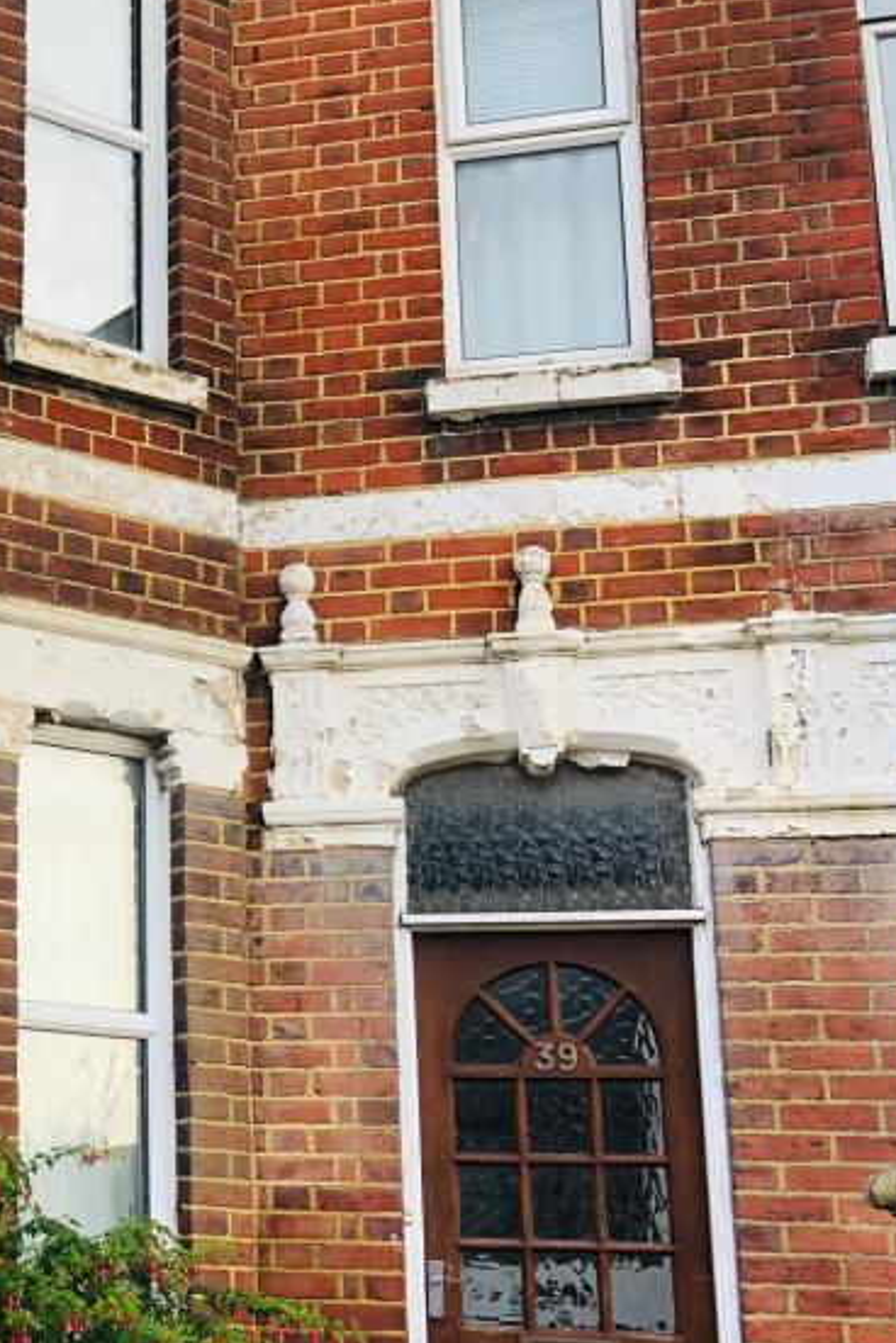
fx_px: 2016
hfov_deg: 22.9
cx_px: -202
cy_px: 825
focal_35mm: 54
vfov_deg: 36.7
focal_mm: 3.99
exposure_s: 1/363
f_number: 1.8
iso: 20
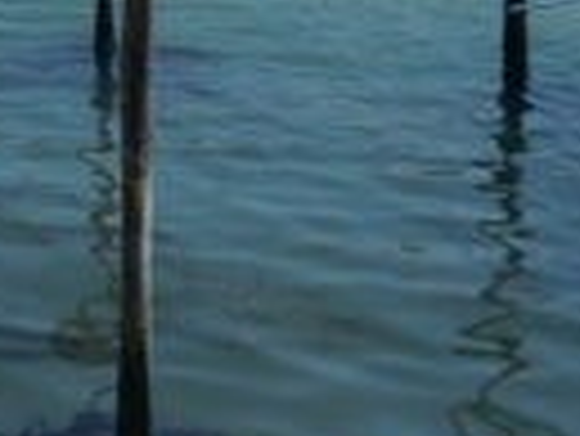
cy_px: -364
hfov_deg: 13.5
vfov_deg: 10.6
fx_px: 2197
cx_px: -463
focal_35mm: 131
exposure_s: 1/800
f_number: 6
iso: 125
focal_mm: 4
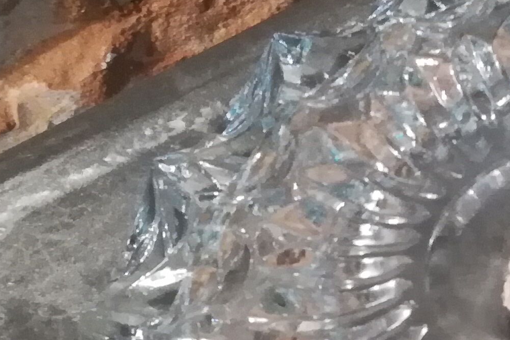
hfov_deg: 18.7
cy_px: 303
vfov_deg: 12.7
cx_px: 481
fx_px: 1516
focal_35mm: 107
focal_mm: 3.83
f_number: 2.2
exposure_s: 1/20
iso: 640
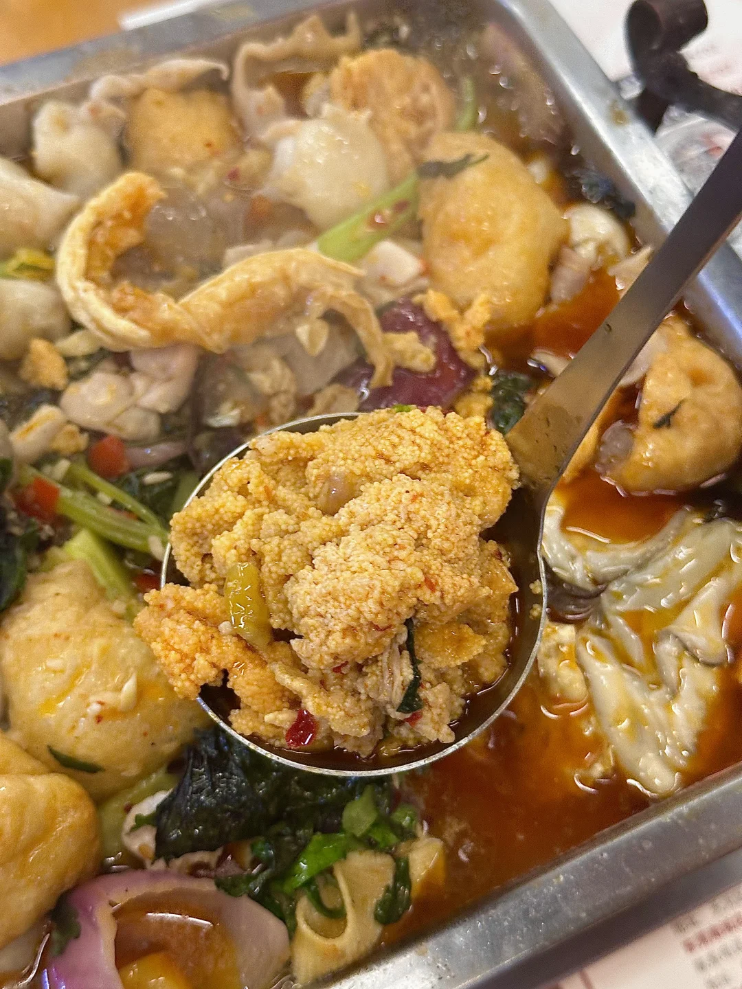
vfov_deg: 39.7
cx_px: 371
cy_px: 494
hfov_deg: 30.3
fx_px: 1372
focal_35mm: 48
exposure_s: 1/50
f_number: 1.78
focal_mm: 6.86
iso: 160
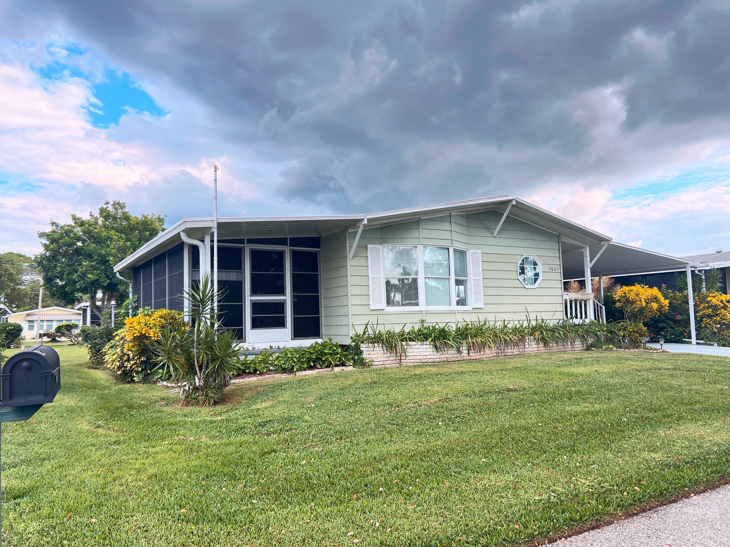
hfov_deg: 67.3
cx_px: 365
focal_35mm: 26
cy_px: 274
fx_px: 548
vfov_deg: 53.1
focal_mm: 5.7
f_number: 1.5
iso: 50
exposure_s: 1/670
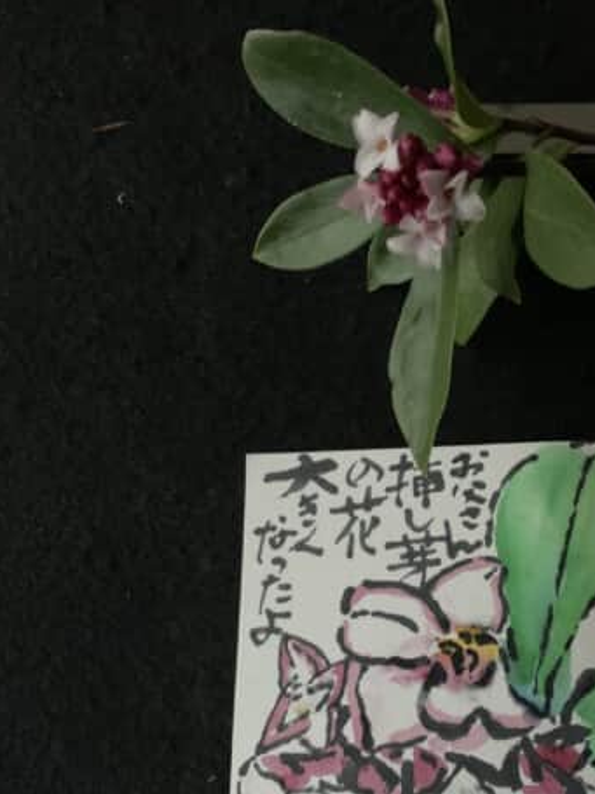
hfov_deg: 35.2
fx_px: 917
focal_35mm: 40
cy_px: 541
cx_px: 439
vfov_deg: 46.0
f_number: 1.8
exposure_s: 1/24
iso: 640
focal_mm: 4.25
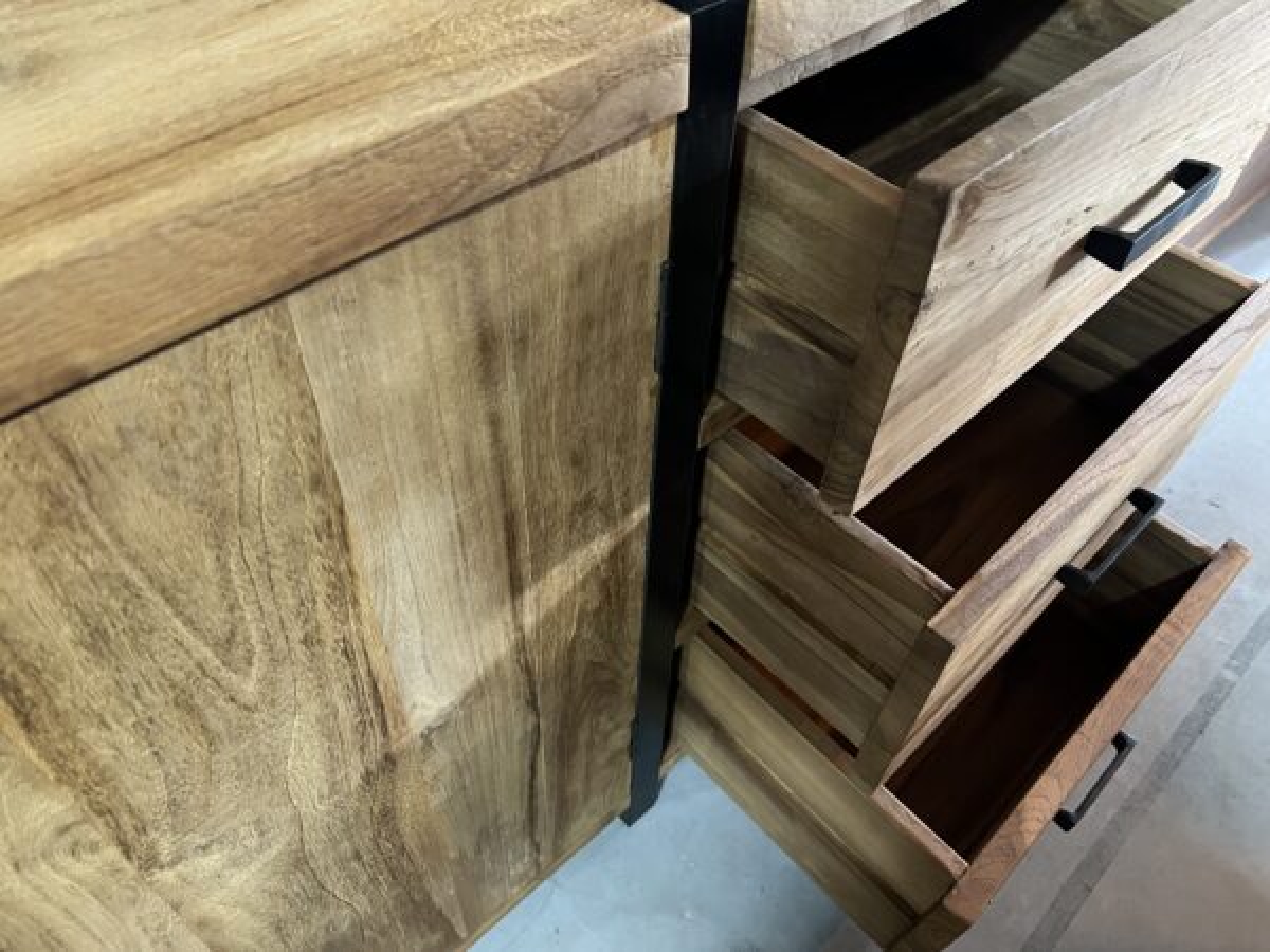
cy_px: 476
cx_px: 635
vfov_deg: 53.1
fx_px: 954
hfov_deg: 67.3
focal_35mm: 26
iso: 500
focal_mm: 5.7
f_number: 1.5
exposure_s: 1/33
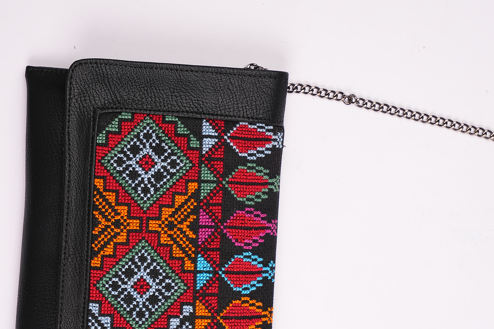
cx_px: 247
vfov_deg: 13.0
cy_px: 164
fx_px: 1441
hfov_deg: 19.5
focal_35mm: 105
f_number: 6.3
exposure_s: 1/160
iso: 100
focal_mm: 70
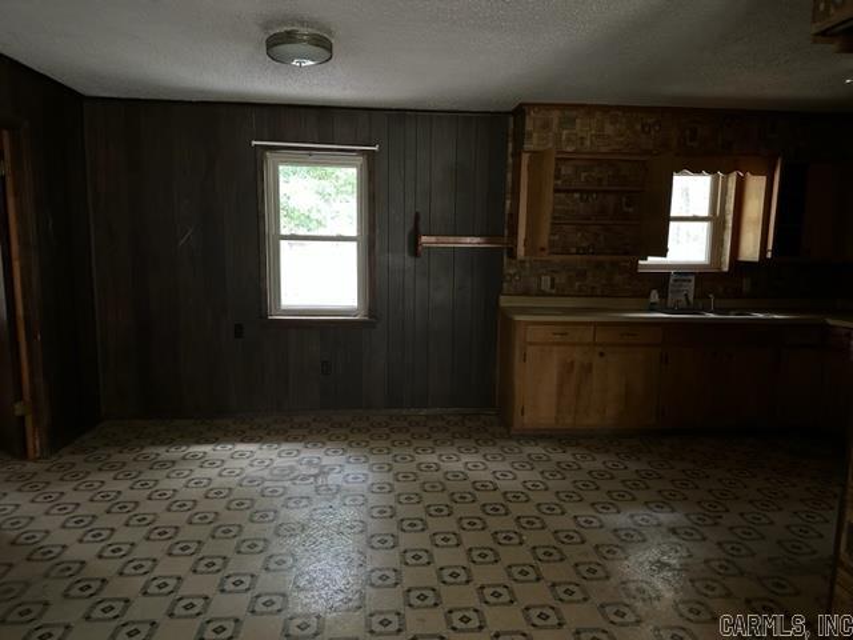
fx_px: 591
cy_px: 320
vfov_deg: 56.8
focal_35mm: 24
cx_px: 426
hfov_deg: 71.6
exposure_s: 1/30
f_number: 1.78
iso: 1600
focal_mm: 6.86
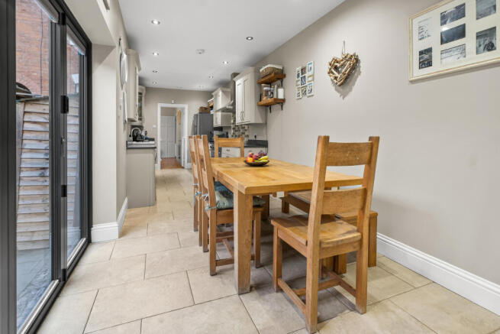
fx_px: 208
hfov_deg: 100.4
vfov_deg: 77.4
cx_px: 250
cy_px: 167
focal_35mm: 15
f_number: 8
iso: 160
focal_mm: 10
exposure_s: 3
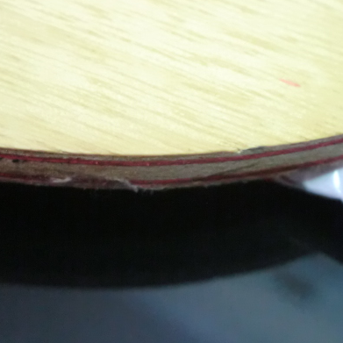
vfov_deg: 25.3
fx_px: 762
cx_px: 236
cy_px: 150
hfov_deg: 25.2
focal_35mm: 68
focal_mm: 8.46
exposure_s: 1/6
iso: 800
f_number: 3.4
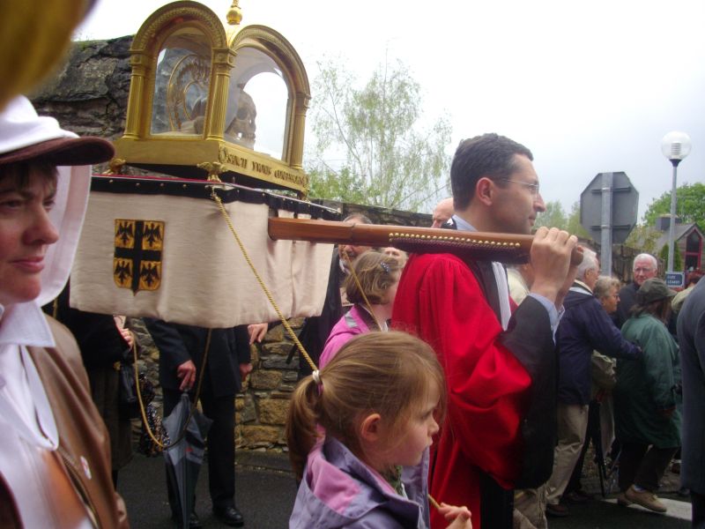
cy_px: 264
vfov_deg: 38.7
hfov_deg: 50.1
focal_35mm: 37
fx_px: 754
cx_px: 352
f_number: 5.6
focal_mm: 6.2
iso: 100
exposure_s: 1/125
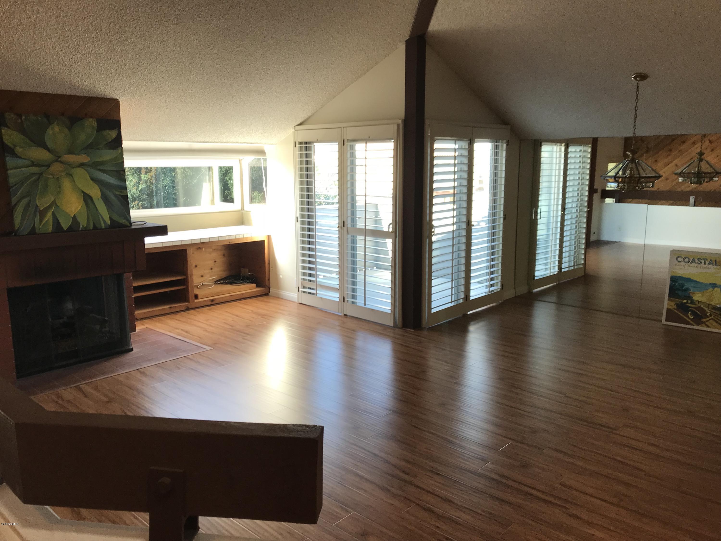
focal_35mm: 28
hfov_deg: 63.4
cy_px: 270
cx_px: 360
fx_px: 583
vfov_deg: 49.7
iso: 25
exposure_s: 1/60
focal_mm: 3.99
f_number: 1.8
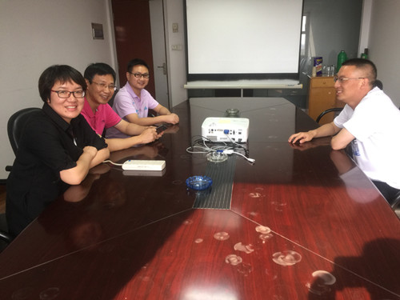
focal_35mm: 29
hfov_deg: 61.7
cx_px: 200
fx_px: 335
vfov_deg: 48.2
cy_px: 150
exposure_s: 1/17
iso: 50
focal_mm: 4.15
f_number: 2.2
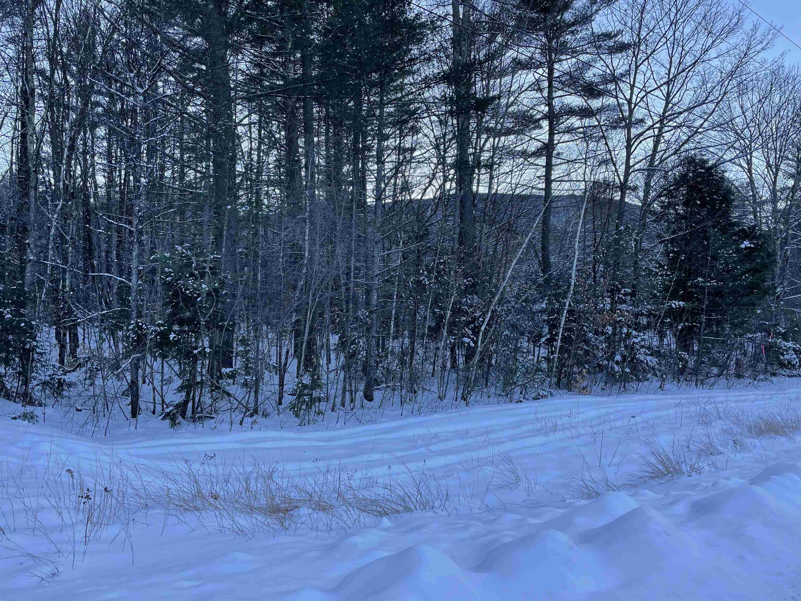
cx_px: 400
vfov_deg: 53.1
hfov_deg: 67.3
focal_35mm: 26
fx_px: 602
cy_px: 300
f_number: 1.6
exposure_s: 1/410
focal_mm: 4.2
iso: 32
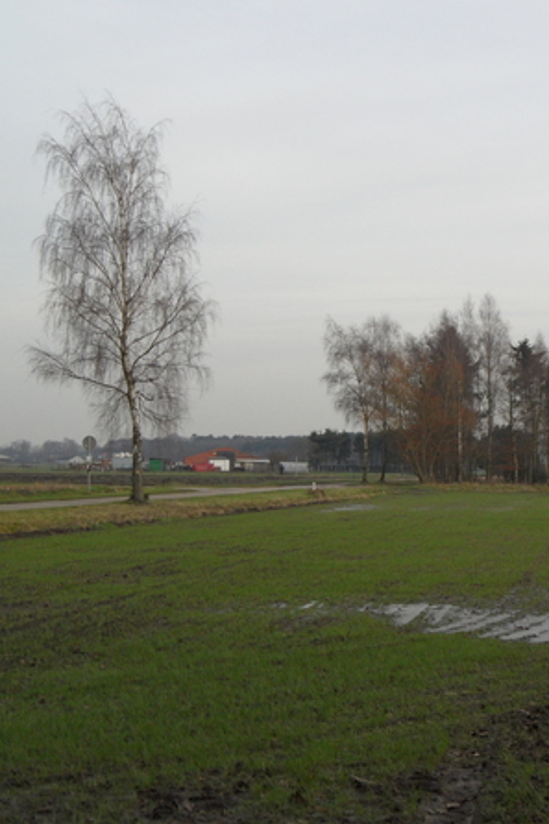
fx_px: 1282
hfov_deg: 23.8
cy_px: 410
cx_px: 449
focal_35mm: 56
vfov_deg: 35.7
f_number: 3.6
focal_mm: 6.5
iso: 80
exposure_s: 1/350
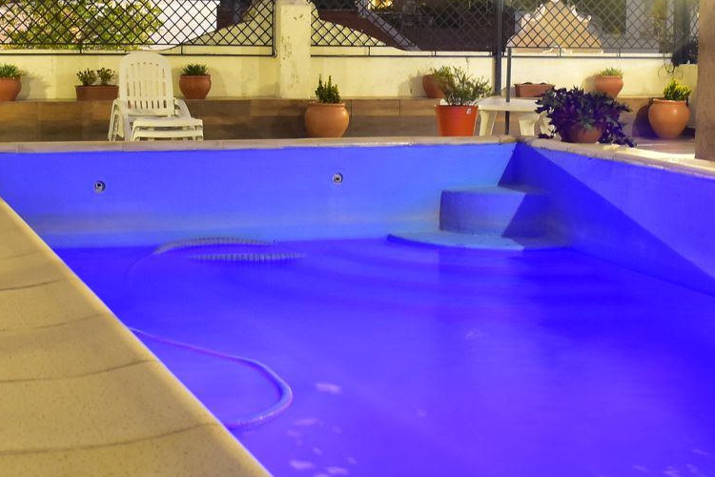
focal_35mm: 80
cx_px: 441
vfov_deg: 17.0
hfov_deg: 25.3
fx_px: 1589
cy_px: 154
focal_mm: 20
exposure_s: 2
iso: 640
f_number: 4
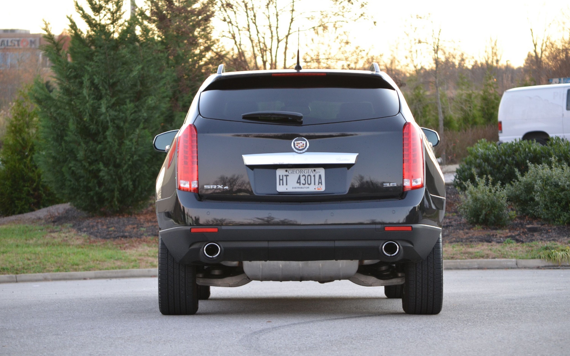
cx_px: 285
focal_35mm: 153
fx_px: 2377
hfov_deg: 13.7
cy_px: 177
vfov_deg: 8.6
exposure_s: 1/15
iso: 800
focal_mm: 100
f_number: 6.3
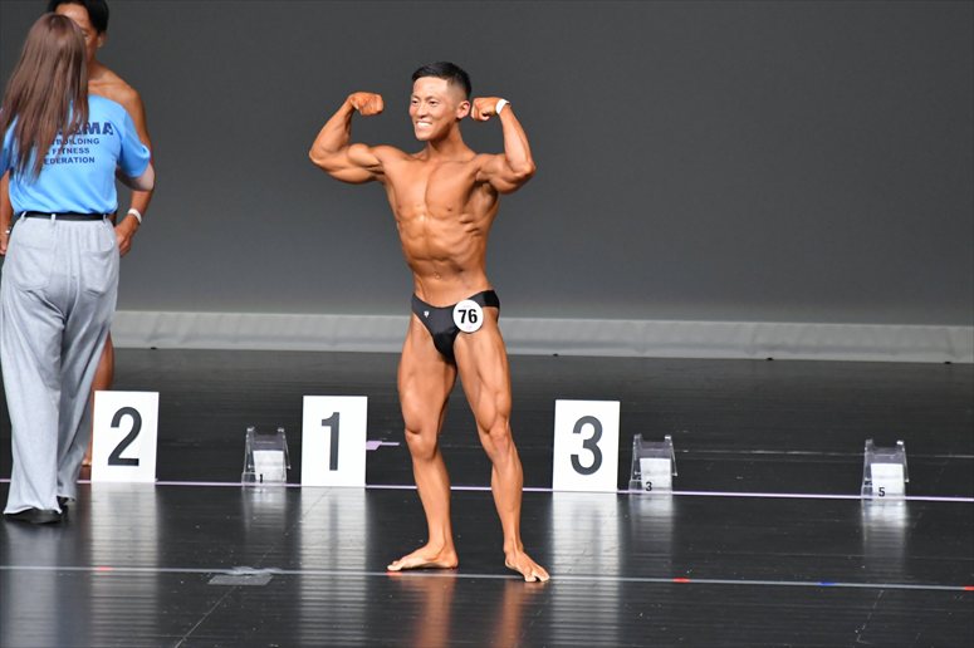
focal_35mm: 345
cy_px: 324
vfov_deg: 4.0
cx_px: 487
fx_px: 9330
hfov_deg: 6.0
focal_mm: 230
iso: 5000
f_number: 5.6
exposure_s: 1/400
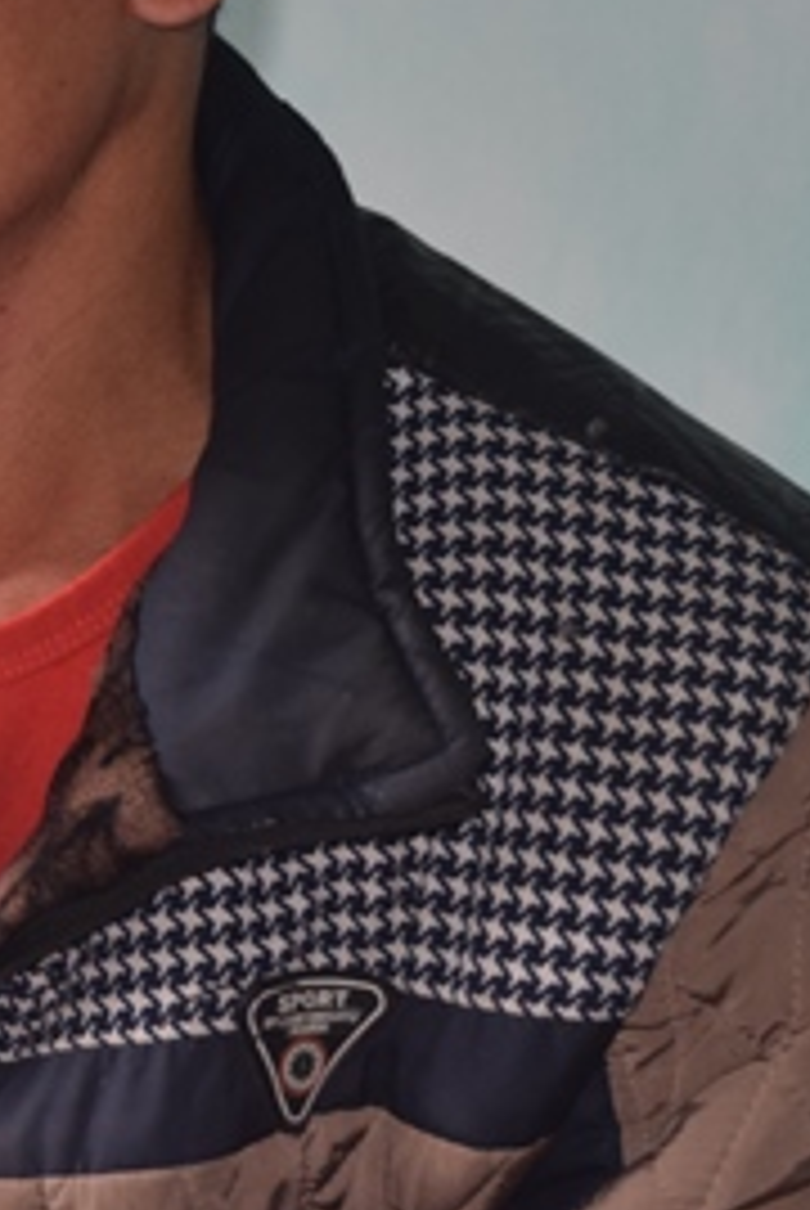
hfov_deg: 7.9
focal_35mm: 171
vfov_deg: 11.9
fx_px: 5756
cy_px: 189
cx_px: -450
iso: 500
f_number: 5
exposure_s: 1/60
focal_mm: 40
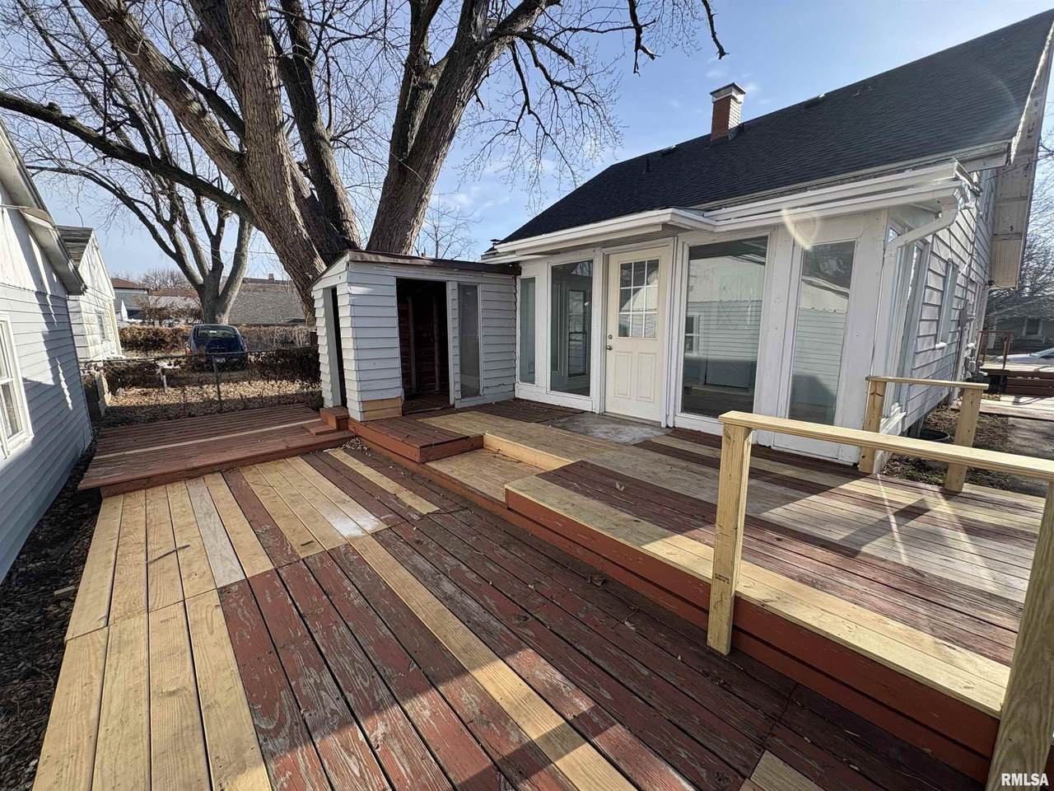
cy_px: 396
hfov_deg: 102.1
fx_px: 426
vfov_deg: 85.7
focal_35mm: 14
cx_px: 527
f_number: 2.2
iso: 50
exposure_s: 1/734
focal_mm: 2.22
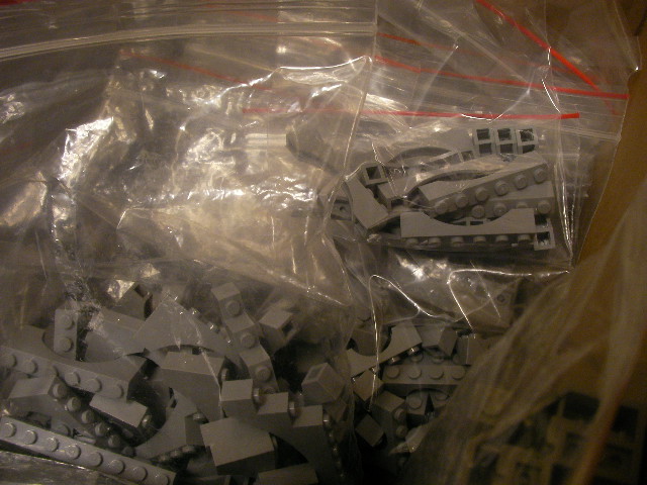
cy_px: 242
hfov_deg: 49.0
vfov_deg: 37.7
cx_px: 324
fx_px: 710
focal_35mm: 38
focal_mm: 6.3
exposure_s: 1/9.5
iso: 200
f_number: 3.5
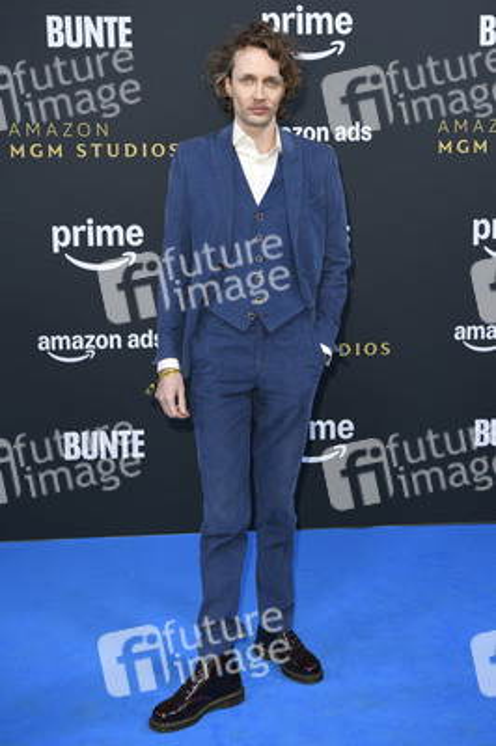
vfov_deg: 44.5
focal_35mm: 44
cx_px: 248
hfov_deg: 30.5
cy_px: 373
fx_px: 911
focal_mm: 44
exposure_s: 1/400
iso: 400
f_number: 4
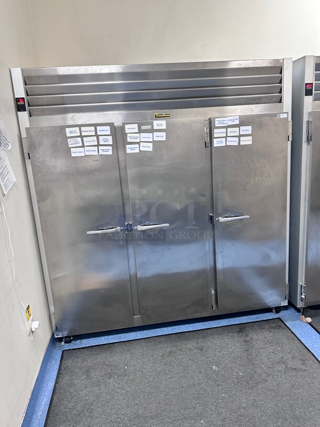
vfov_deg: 71.6
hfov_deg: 56.8
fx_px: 296
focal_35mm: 24
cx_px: 160
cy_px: 214
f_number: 1.78
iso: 400
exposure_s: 1/60
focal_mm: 6.86
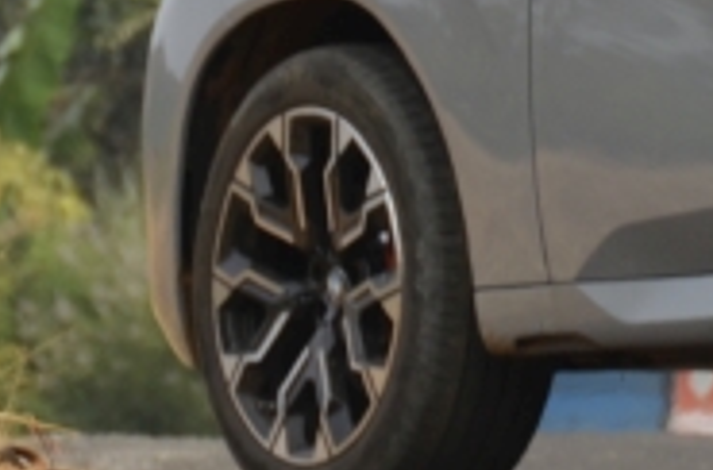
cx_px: 1403
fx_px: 17294
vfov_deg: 1.6
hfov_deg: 2.4
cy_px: -428
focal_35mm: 876
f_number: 9
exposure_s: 1/200
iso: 200
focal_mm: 135
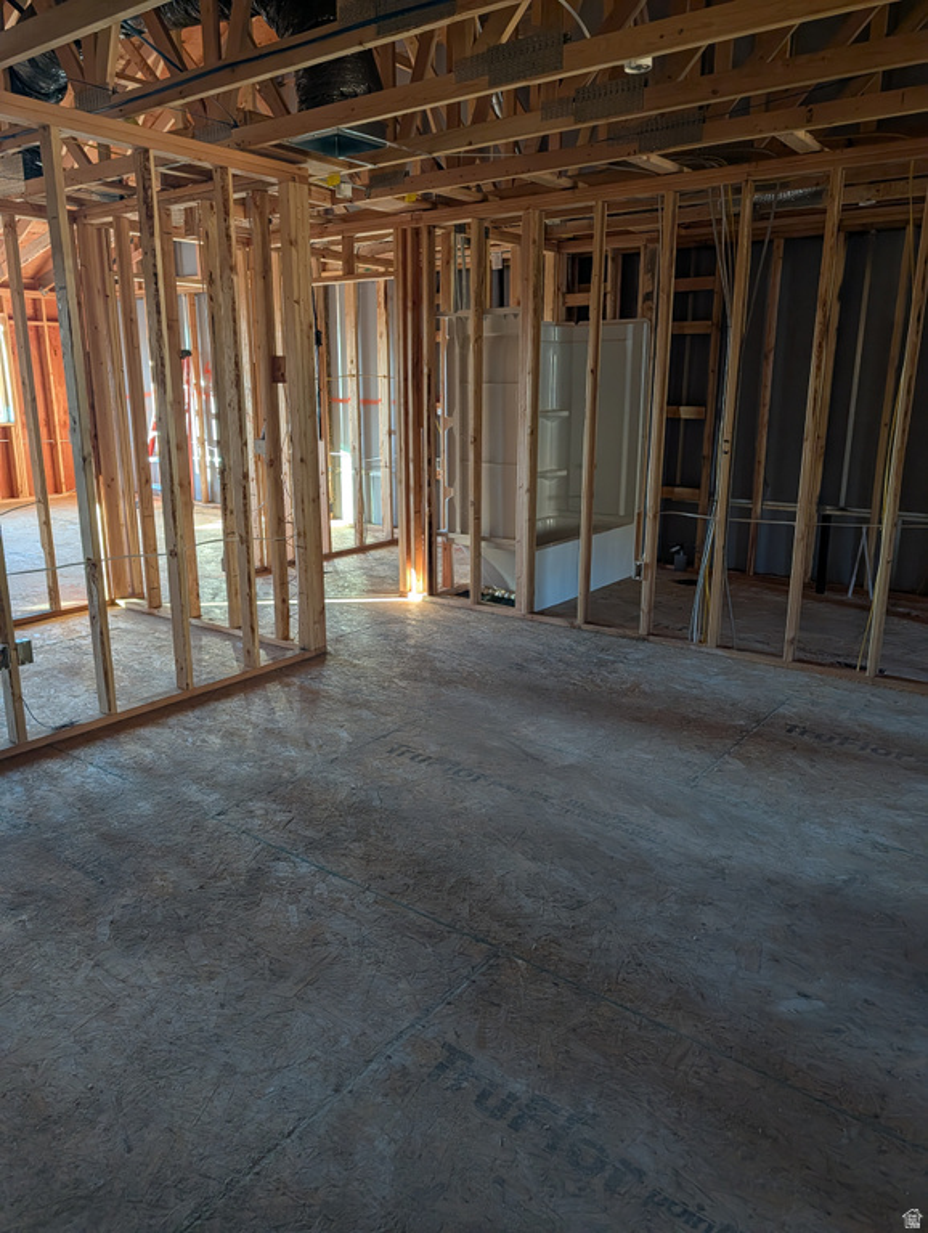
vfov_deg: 71.5
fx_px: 856
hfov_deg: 56.9
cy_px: 616
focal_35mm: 24
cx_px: 464
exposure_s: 1/282
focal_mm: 6.9
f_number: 1.68
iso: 328
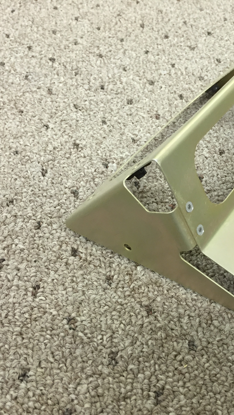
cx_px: 221
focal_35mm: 43
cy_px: 211
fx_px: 474
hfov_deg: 26.6
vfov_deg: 47.4
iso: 100
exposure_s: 1/30
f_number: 2.2
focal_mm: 4.15
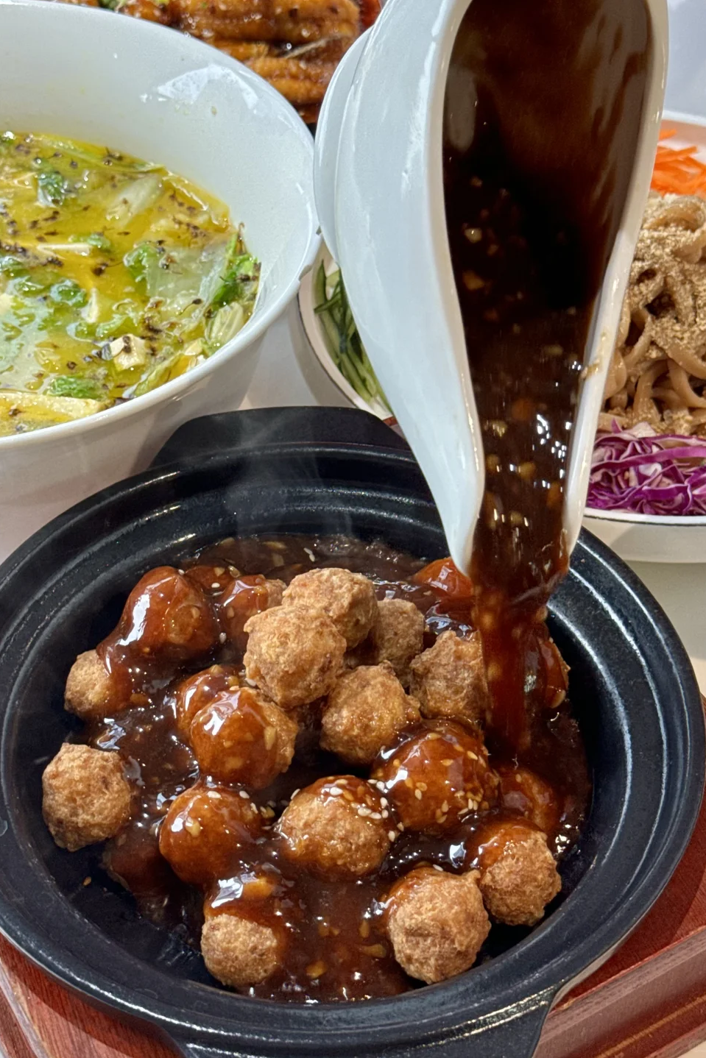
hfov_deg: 27.0
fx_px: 1470
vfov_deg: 39.6
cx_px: 324
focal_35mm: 50
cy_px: 529
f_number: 1.78
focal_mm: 6.76
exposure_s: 1/50
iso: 80
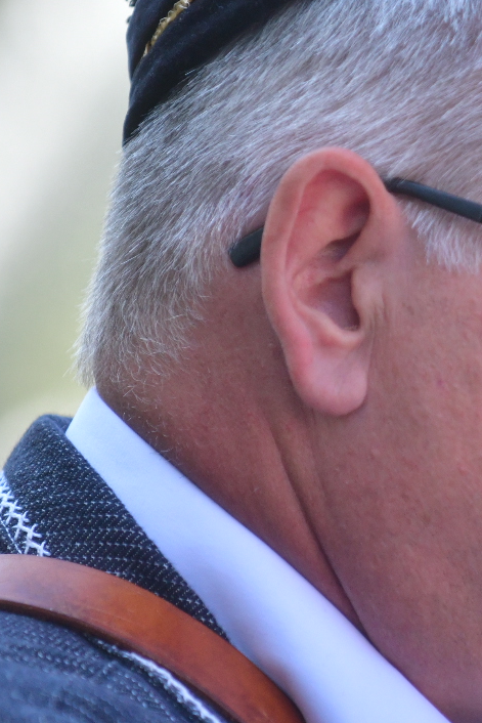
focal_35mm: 459
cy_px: 297
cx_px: 633
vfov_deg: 4.5
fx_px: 9213
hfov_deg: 3.0
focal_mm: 200
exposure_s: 1/3200
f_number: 2.8
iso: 900
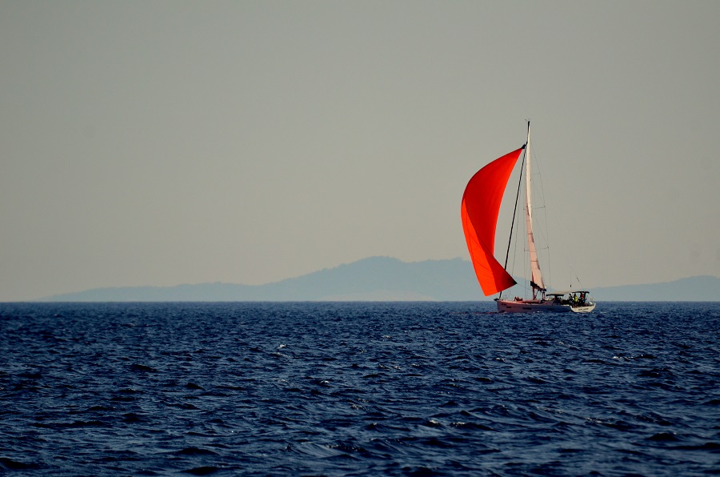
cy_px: 238
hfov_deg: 4.6
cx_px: 360
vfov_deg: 3.0
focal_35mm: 450
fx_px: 8981
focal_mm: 300
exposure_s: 1/4000
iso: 640
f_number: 5.6
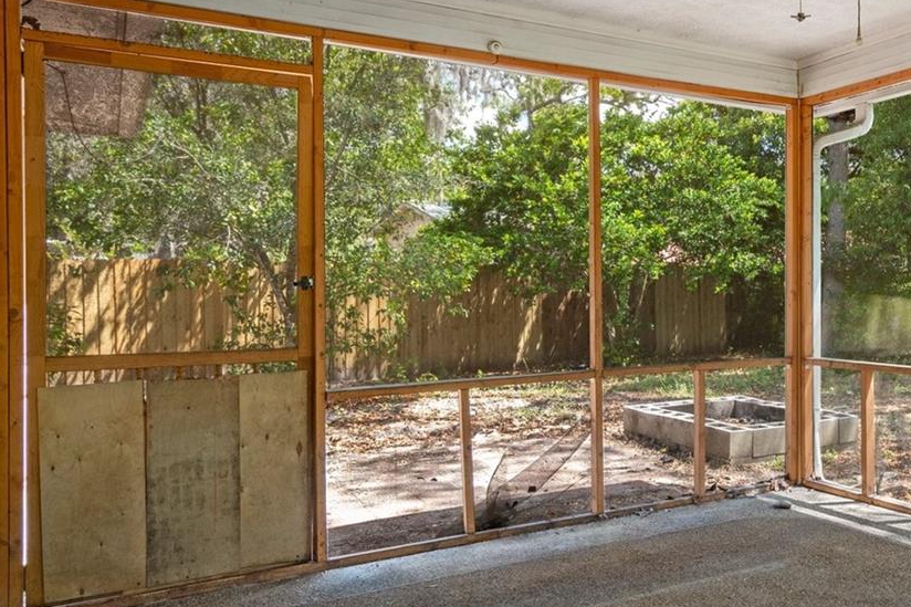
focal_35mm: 33
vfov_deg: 39.9
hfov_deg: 51.6
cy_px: 292
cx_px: 790
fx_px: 835
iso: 400
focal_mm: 17
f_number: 8
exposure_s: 1/60
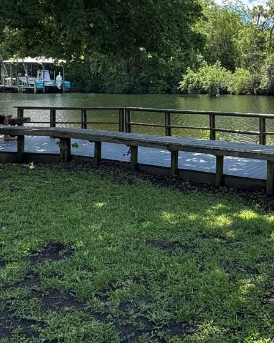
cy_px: 96
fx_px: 396
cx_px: 259
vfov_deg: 45.6
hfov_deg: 35.4
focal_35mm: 39
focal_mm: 2.22
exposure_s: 1/646
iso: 50
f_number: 2.2
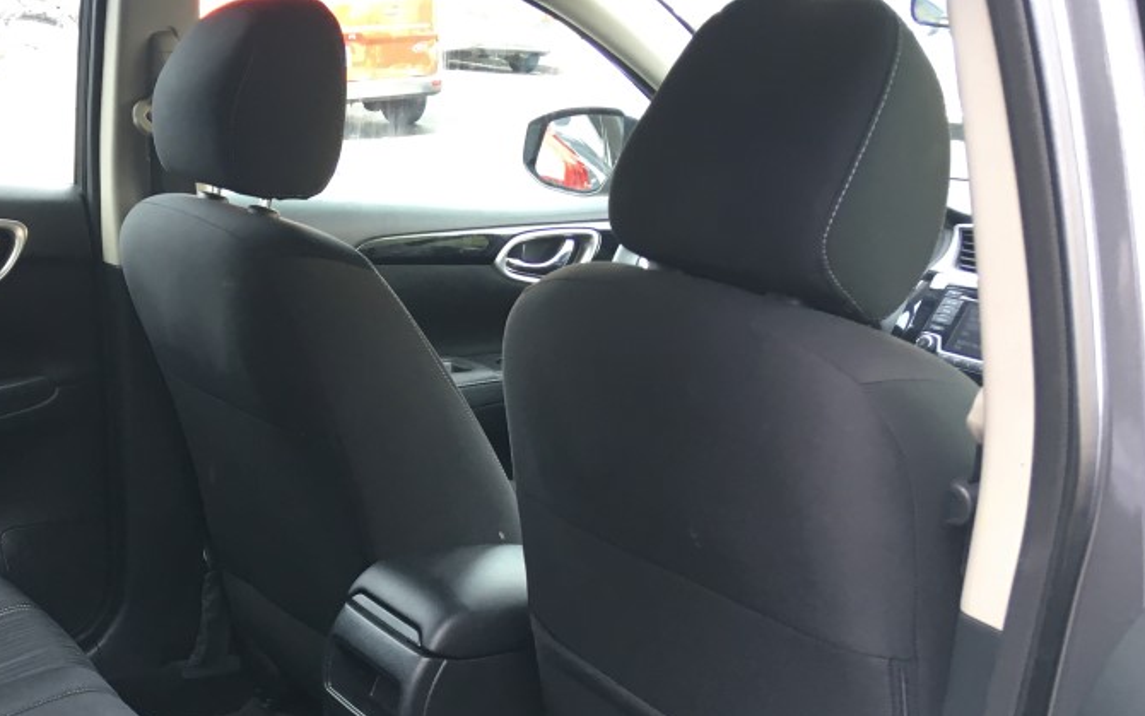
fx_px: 1467
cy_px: 627
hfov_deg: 41.8
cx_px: 335
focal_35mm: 47
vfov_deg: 26.6
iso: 25
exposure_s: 1/30
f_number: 2.2
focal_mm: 4.15
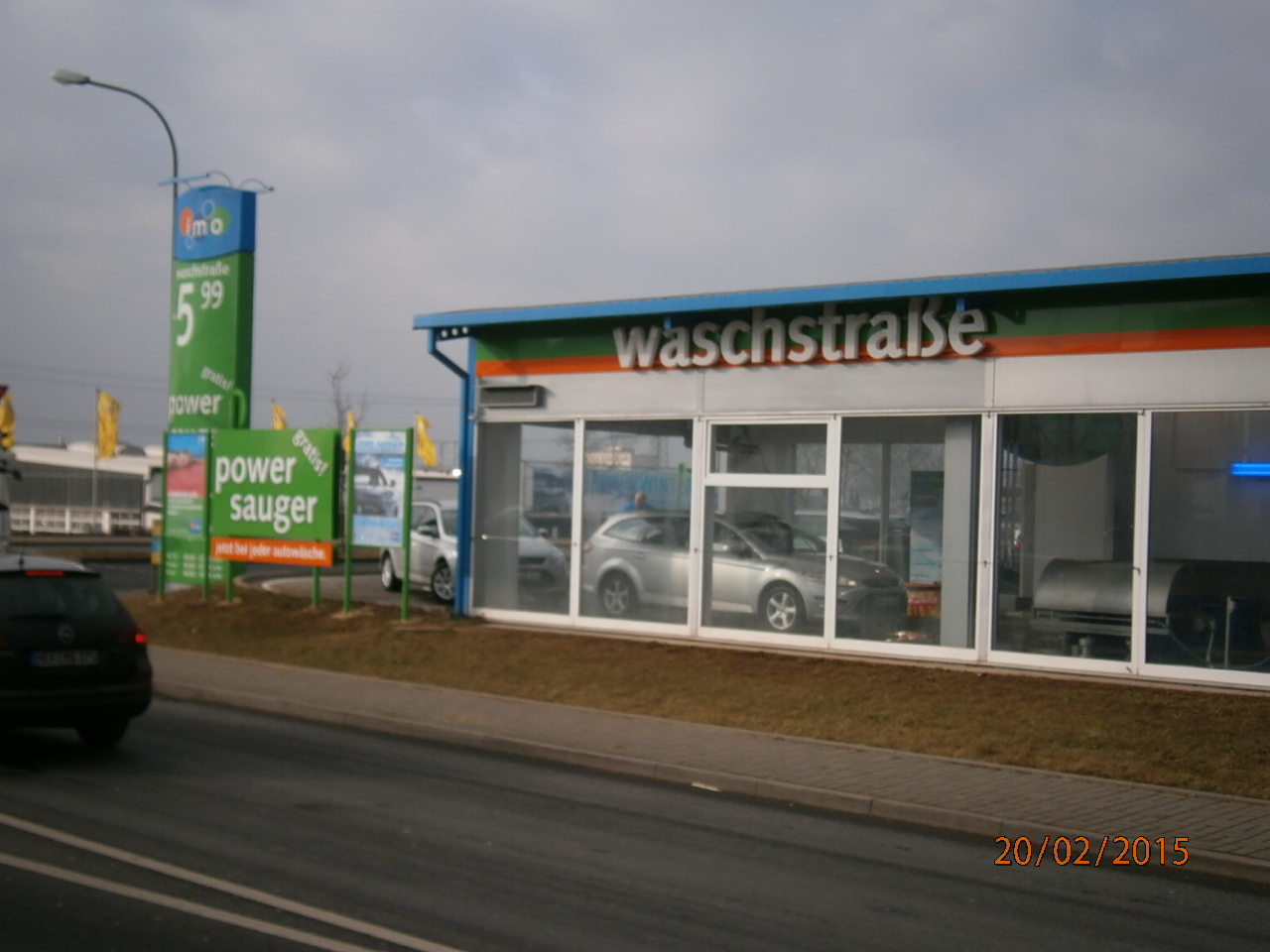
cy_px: 476
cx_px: 635
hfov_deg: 40.4
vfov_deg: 30.9
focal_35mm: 47
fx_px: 1724
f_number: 3.4
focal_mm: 8.3
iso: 80
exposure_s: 1/800
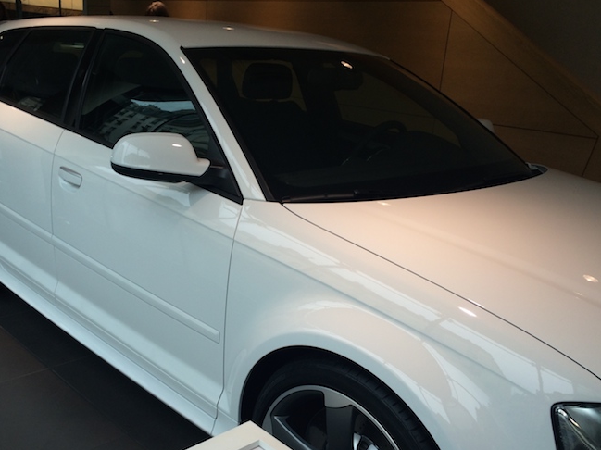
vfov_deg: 38.6
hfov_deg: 50.1
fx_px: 642
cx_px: 278
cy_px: 250
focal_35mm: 37
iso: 50
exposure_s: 1/120
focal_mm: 4.12
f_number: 2.2
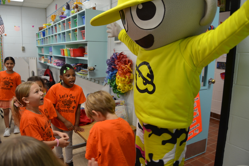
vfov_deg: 47.9
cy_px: 83
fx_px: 187
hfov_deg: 67.4
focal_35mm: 27
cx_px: 124
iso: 400
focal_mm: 18
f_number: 3.5
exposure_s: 1/60
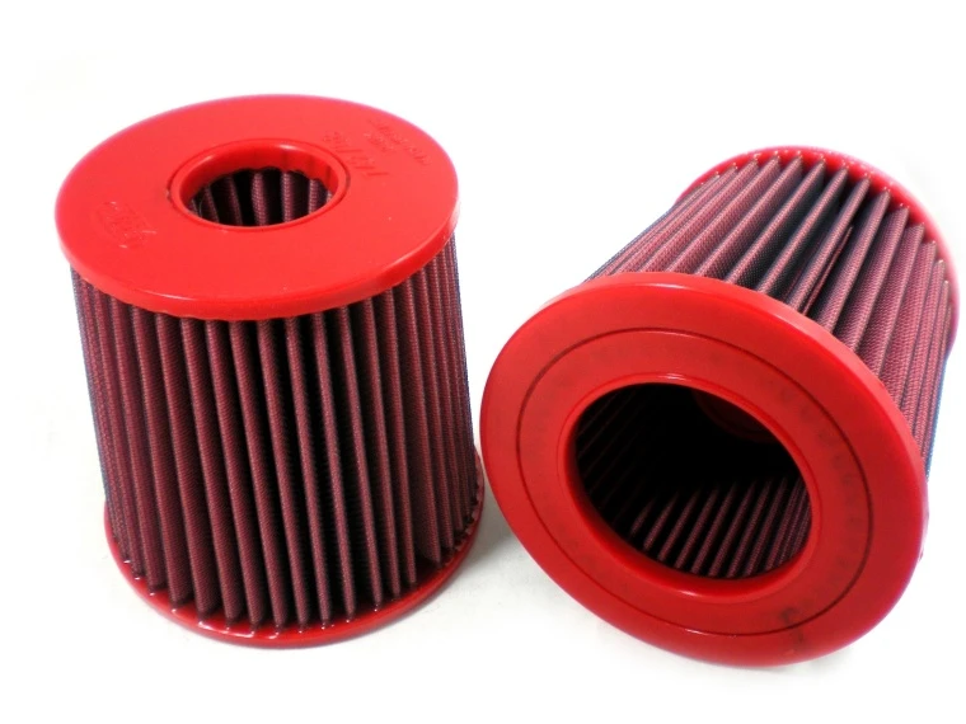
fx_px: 1116
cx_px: 503
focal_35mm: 40
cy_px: 380
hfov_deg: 46.8
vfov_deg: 36.0
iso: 138
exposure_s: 1/65
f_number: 3.1
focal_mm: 6.3
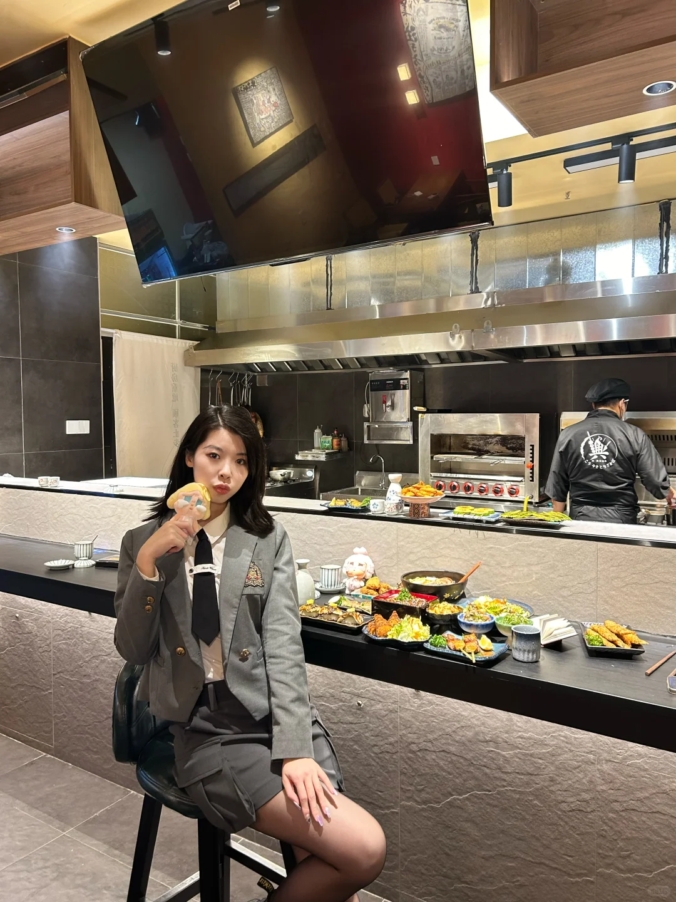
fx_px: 677
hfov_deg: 53.1
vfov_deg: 67.3
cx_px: 338
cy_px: 451
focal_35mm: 26
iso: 125
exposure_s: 1/50
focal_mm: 5.7
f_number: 1.5
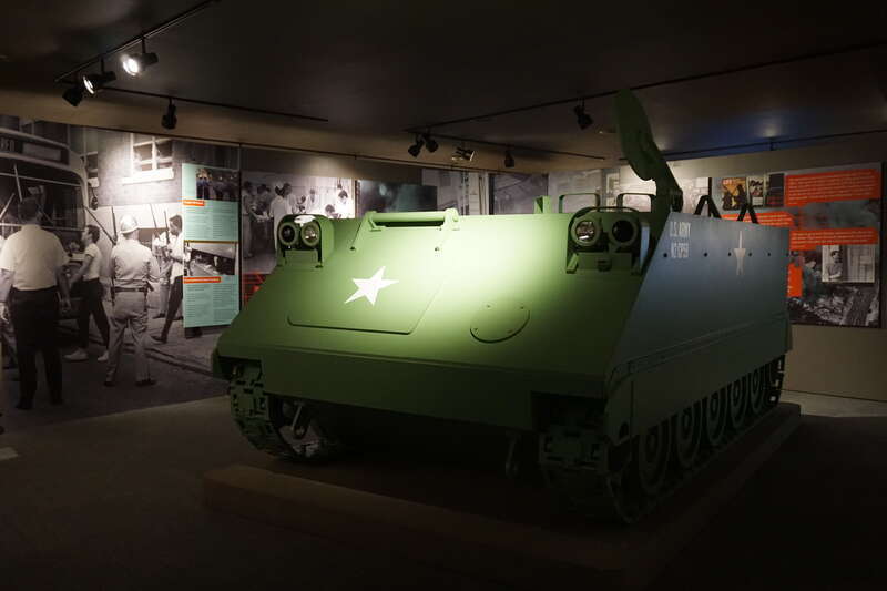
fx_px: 776
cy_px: 296
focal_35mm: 32
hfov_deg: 59.5
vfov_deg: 41.7
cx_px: 444
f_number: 4
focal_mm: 21
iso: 3200
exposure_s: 1/160
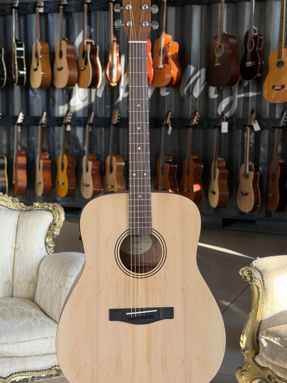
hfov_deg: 24.8
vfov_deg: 32.7
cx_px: 141
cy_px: 195
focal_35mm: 59
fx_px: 652
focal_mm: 6.76
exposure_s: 1/137
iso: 50
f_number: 1.78
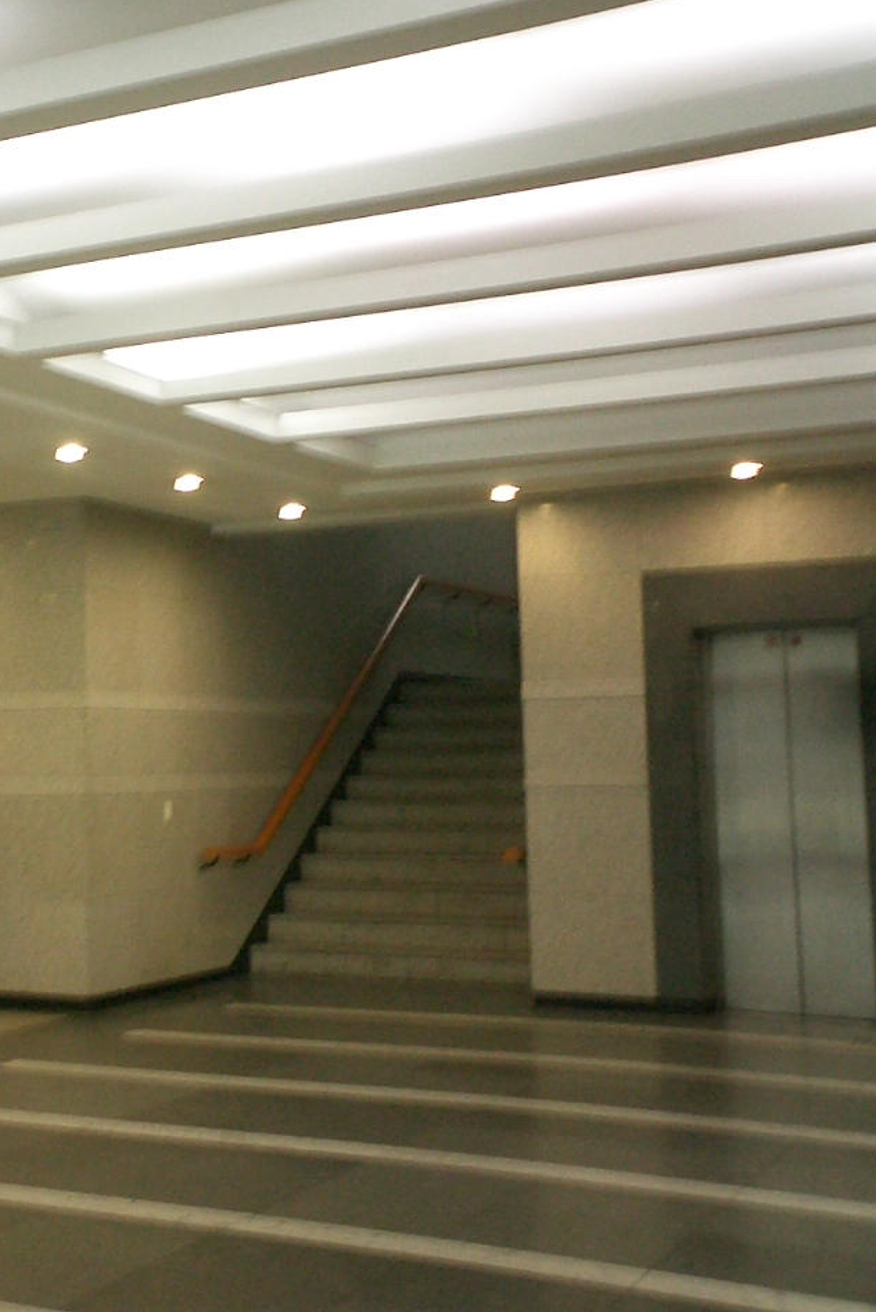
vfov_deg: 38.2
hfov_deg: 25.1
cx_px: 62
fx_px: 1896
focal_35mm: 52
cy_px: 648
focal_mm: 5.6
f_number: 3.5
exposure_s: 1/20
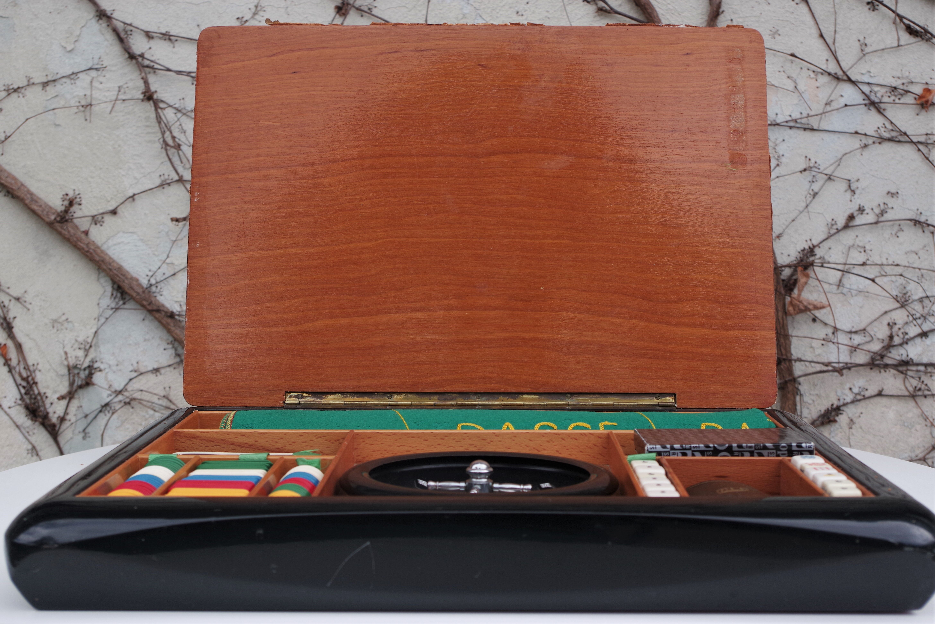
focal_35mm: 49
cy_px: 312
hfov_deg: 40.3
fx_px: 1273
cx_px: 468
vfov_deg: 27.5
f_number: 5.6
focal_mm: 32.5
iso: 200
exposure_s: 1/320
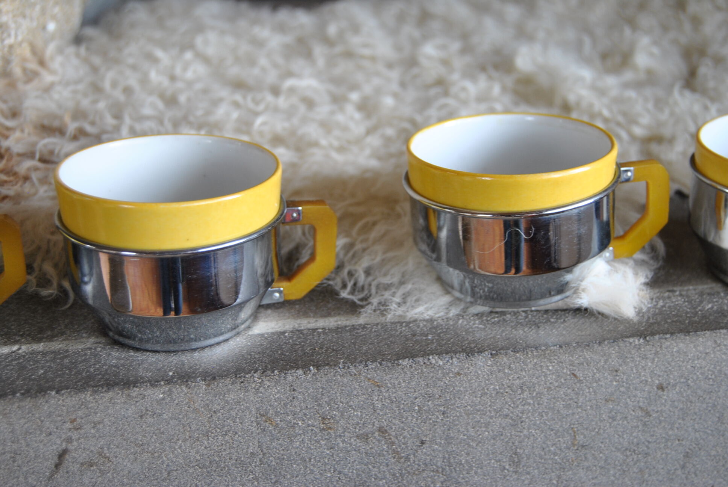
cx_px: 364
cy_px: 244
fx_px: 972
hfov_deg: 41.1
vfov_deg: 28.2
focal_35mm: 48
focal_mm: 32
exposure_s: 1/30
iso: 250
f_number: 4.5
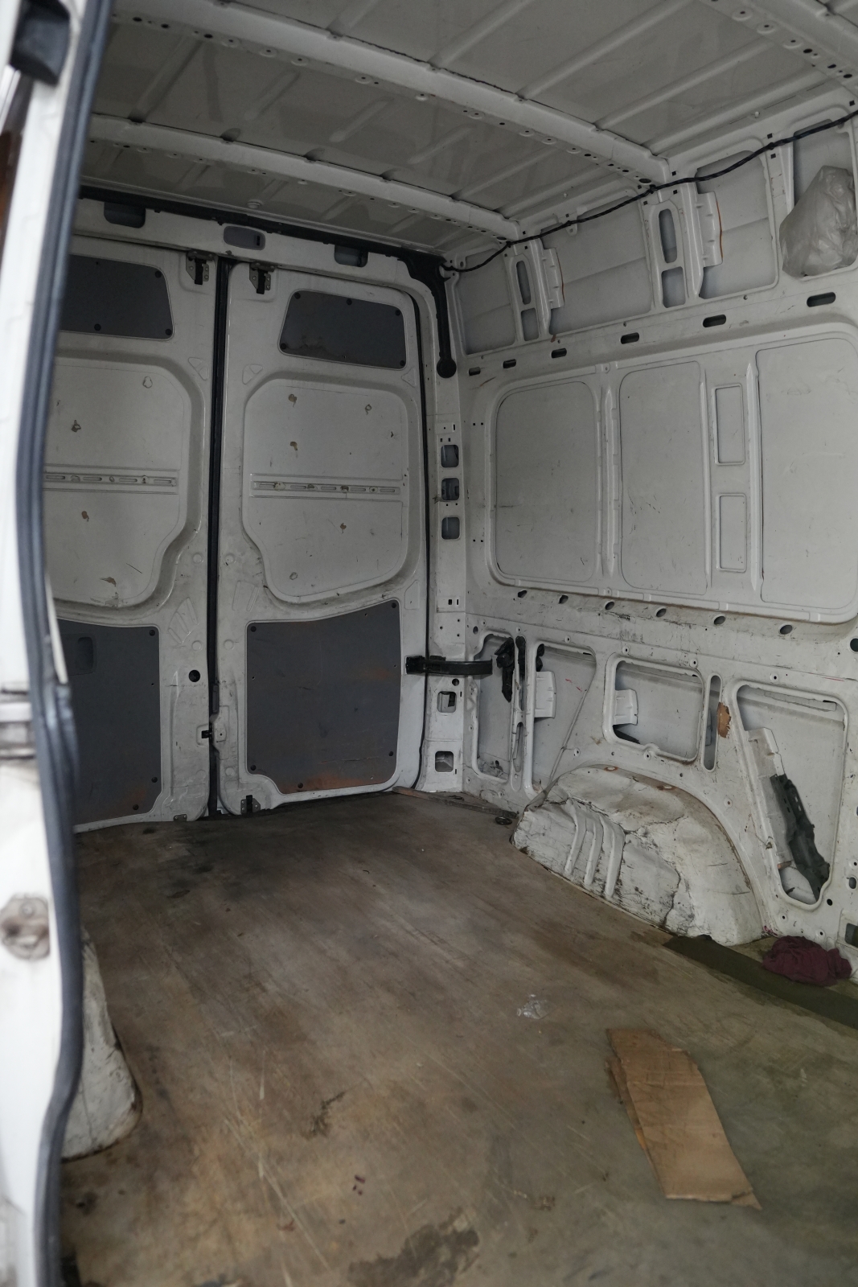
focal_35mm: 24
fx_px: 858
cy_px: 644
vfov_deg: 73.7
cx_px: 429
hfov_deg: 53.1
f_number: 2
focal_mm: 16
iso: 2000
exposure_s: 1/160
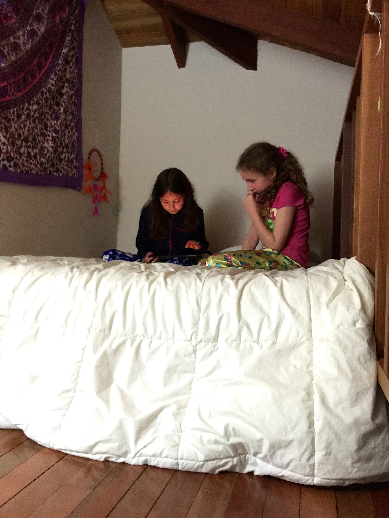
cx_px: 194
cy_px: 259
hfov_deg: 48.2
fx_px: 435
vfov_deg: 61.7
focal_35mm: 29
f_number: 2.2
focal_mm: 4.15
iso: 125
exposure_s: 1/4
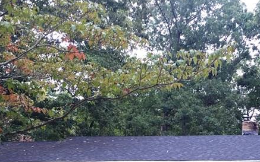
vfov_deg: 17.4
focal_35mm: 72
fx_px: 510
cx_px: 180
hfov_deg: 28.4
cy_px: 183
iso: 32
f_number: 2.2
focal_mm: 4.15
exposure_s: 1/120
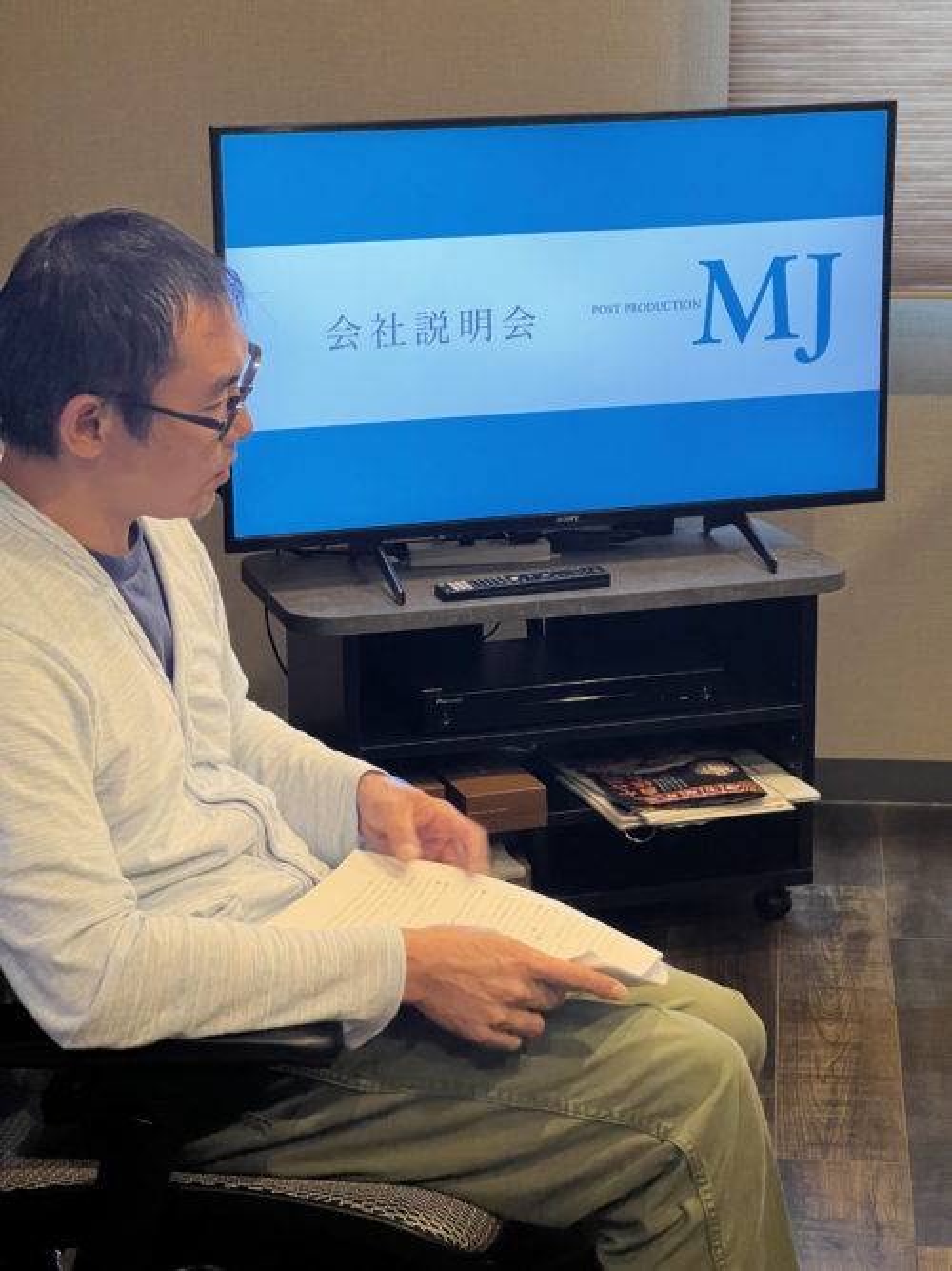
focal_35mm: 77
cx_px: 476
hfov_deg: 19.1
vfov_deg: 25.3
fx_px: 2824
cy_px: 636
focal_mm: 9
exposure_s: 1/50
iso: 320
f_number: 2.8
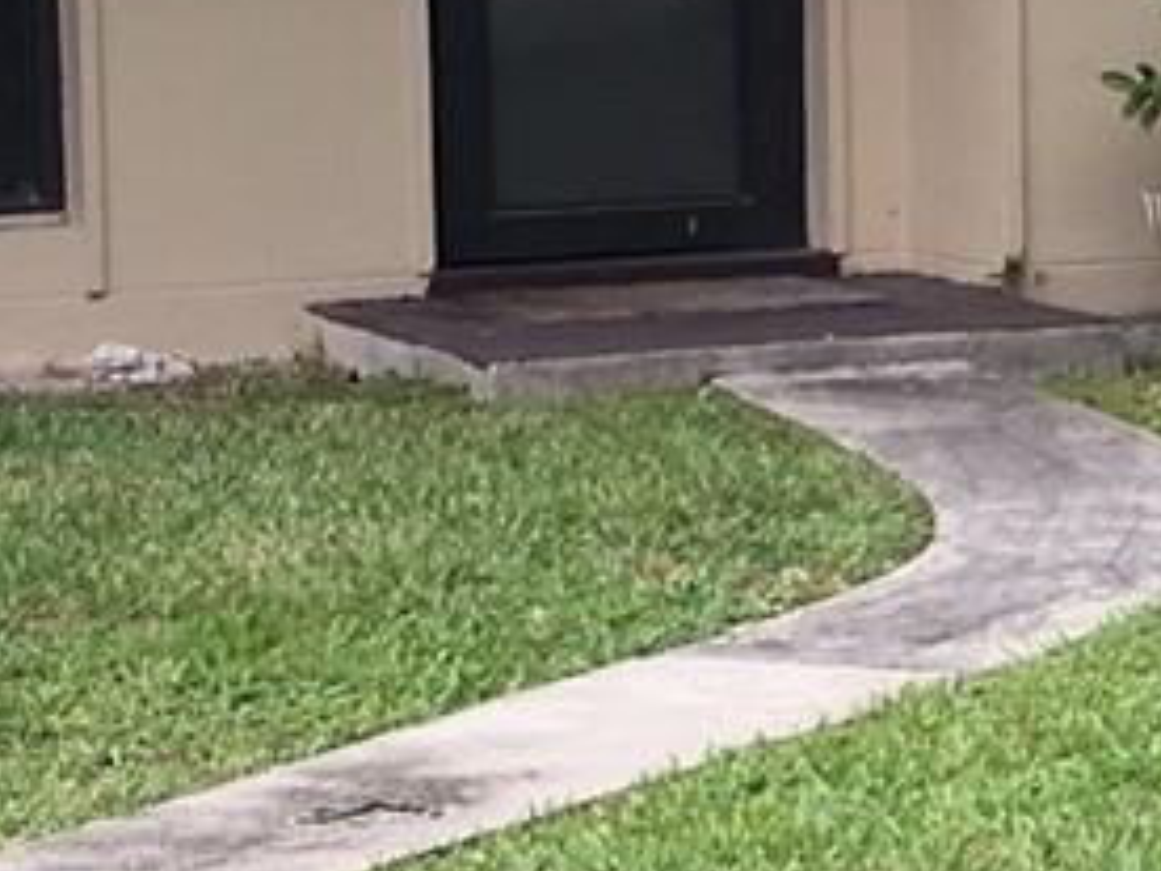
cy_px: 715
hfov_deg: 11.6
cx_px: 1169
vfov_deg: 8.8
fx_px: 5635
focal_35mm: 168
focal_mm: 4.15
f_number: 2.2
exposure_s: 1/232
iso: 25
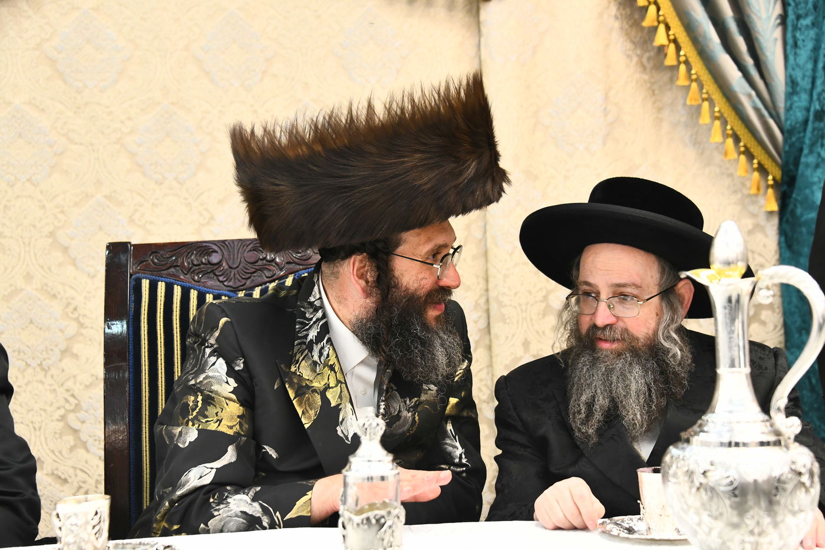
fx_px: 1558
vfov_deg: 20.0
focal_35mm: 68
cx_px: 412
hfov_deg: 29.7
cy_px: 275
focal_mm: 68
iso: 2500
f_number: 5.6
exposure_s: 1/160
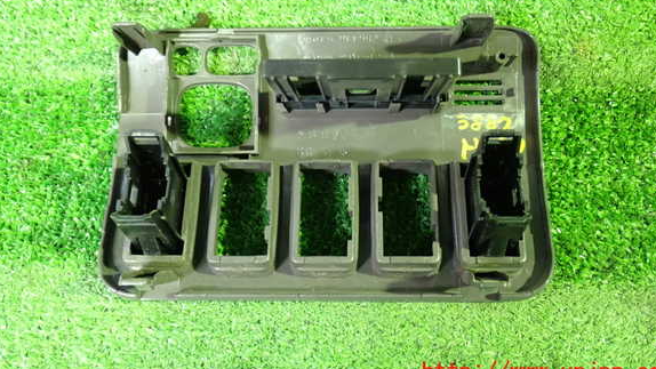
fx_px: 713
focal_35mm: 41
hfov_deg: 49.4
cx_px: 337
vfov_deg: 28.9
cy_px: 130
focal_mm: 6.37
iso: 800
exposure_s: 1/13
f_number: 2.5
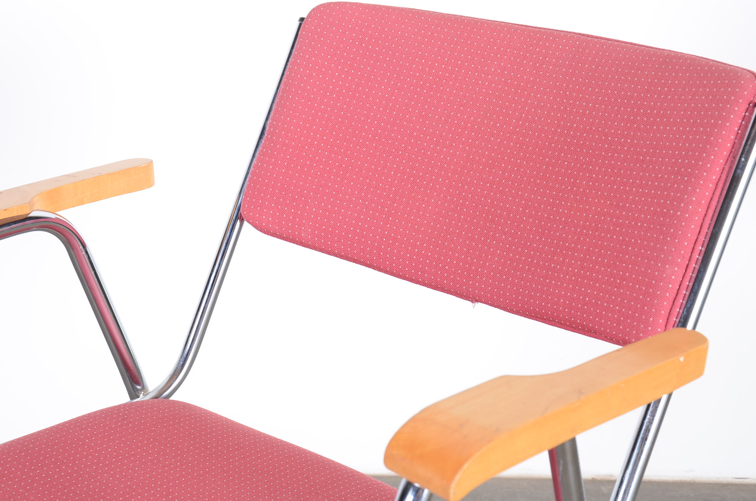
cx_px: 309
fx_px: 1614
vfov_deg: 17.6
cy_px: 242
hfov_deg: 26.3
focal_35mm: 77
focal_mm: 42
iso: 125
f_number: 8
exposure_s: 1/125
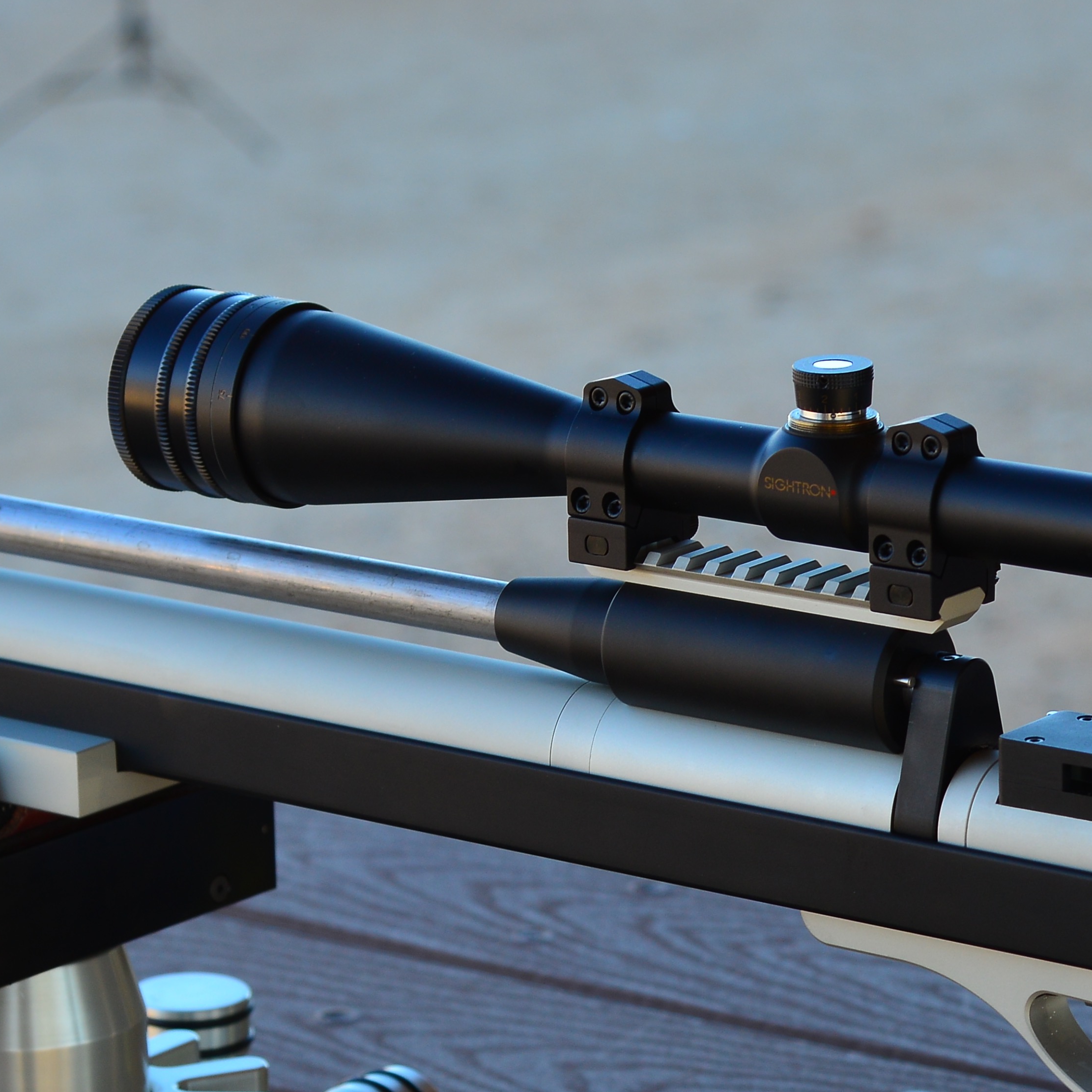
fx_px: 6531
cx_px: 680
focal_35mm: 183
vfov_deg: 9.6
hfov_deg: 9.6
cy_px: 708
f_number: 5.6
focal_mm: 65
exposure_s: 1/125
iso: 200
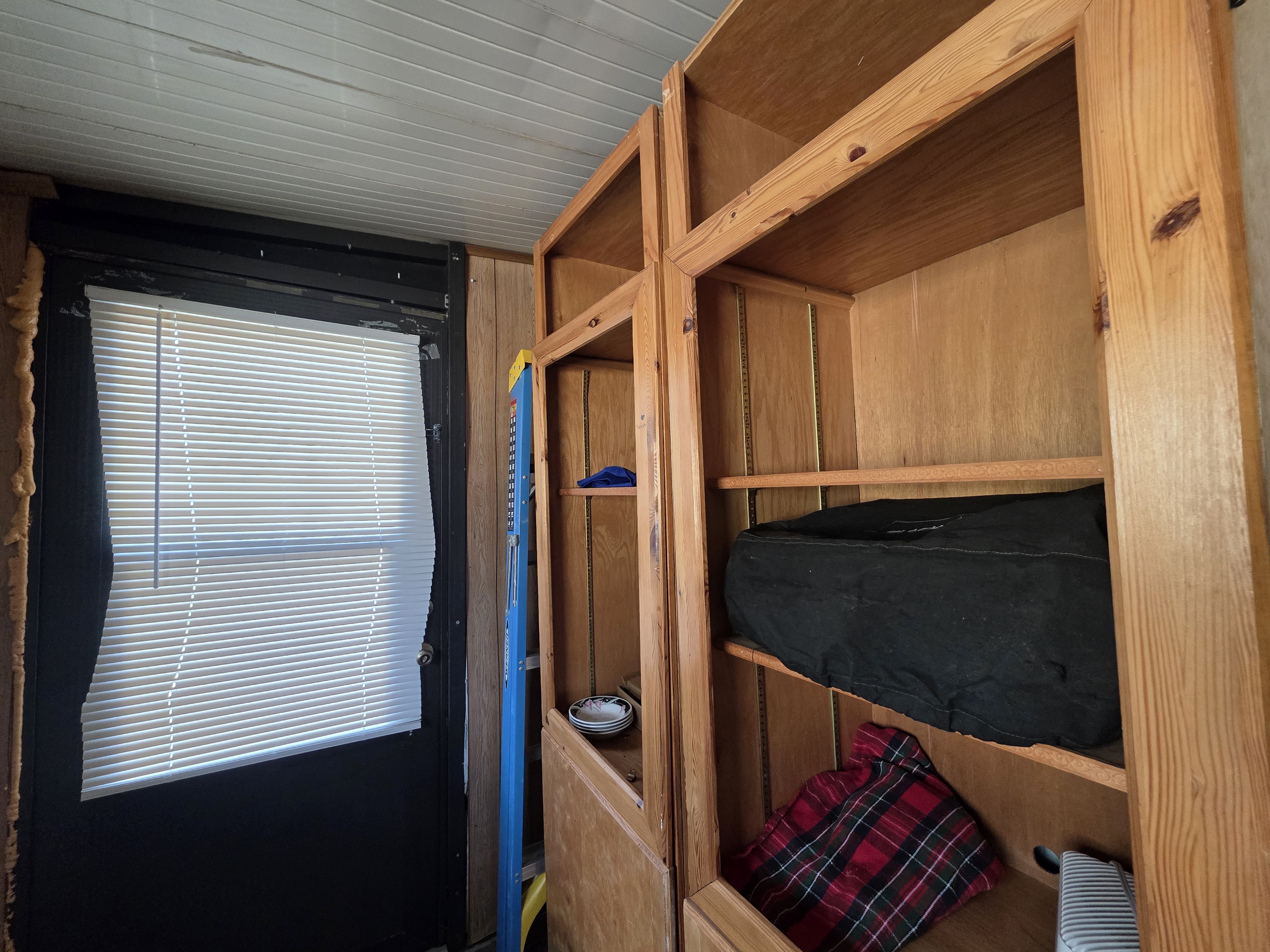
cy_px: 476
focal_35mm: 13
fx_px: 477
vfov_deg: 89.9
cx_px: 635
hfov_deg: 106.2
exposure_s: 1/359
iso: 320
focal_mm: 2.2
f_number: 1.9
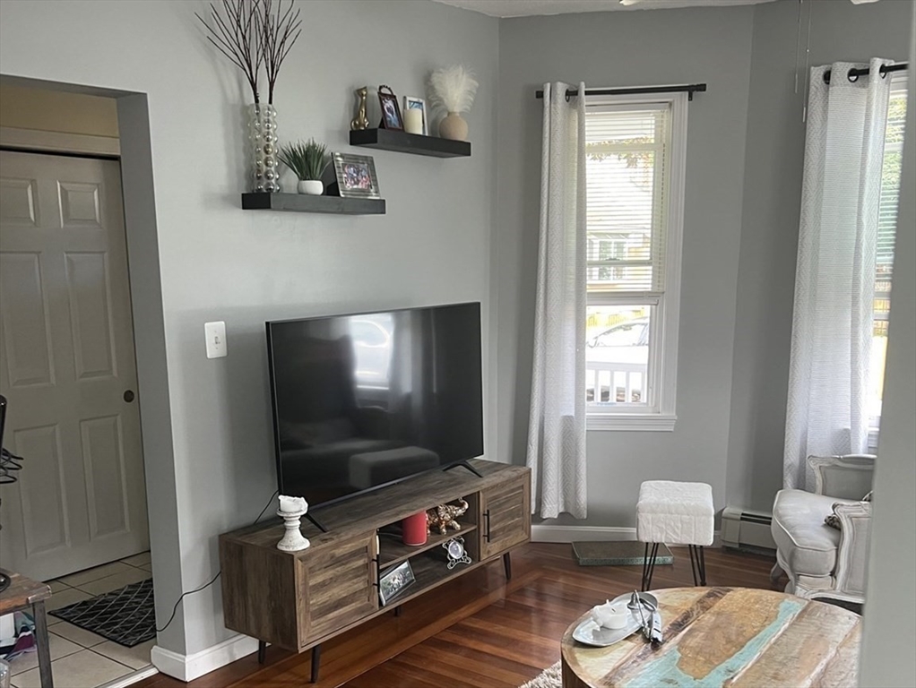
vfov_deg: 53.1
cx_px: 458
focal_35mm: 26
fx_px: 688
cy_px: 344
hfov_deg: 67.3
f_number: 1.5
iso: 125
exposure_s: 1/83
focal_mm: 5.7
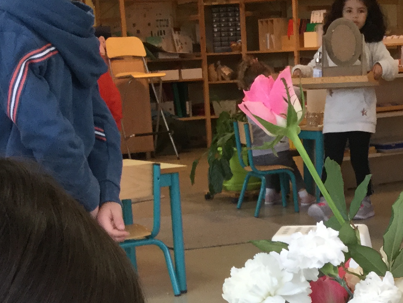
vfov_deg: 15.6
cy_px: 400
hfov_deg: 21.7
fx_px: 1048
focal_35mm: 90
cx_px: 252
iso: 80
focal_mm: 3.3
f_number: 2.4
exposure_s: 1/33
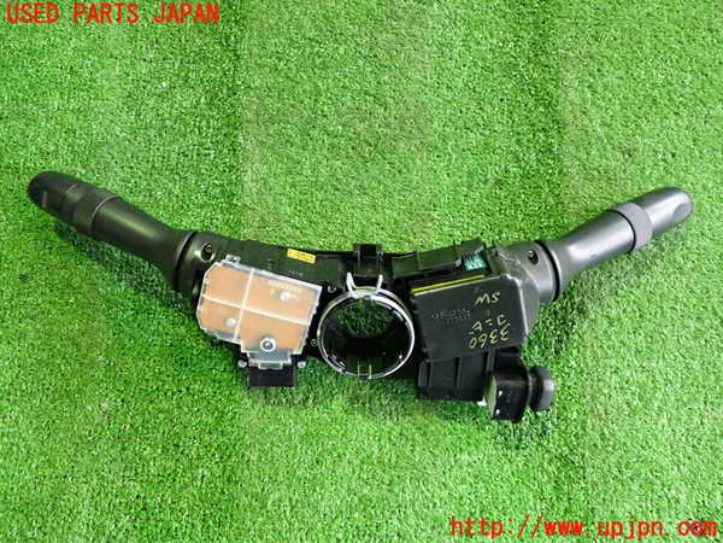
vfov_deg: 46.8
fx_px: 627
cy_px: 272
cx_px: 362
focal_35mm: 30
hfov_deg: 60.0
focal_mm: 5.4
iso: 640
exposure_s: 1/30
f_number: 2.3
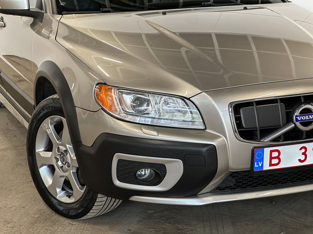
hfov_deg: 25.3
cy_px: 117
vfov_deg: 19.1
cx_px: 156
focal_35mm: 77
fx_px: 696
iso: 400
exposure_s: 1/50
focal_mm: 9
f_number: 2.8
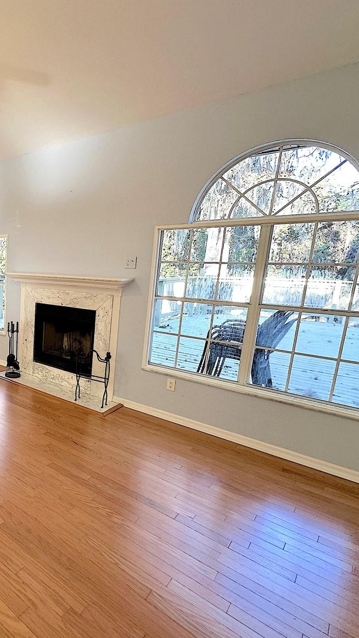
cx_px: -4
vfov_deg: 83.8
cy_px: 327
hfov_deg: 44.9
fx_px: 355
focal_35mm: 21
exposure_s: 1/120
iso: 100
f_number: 2.2
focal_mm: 2.22
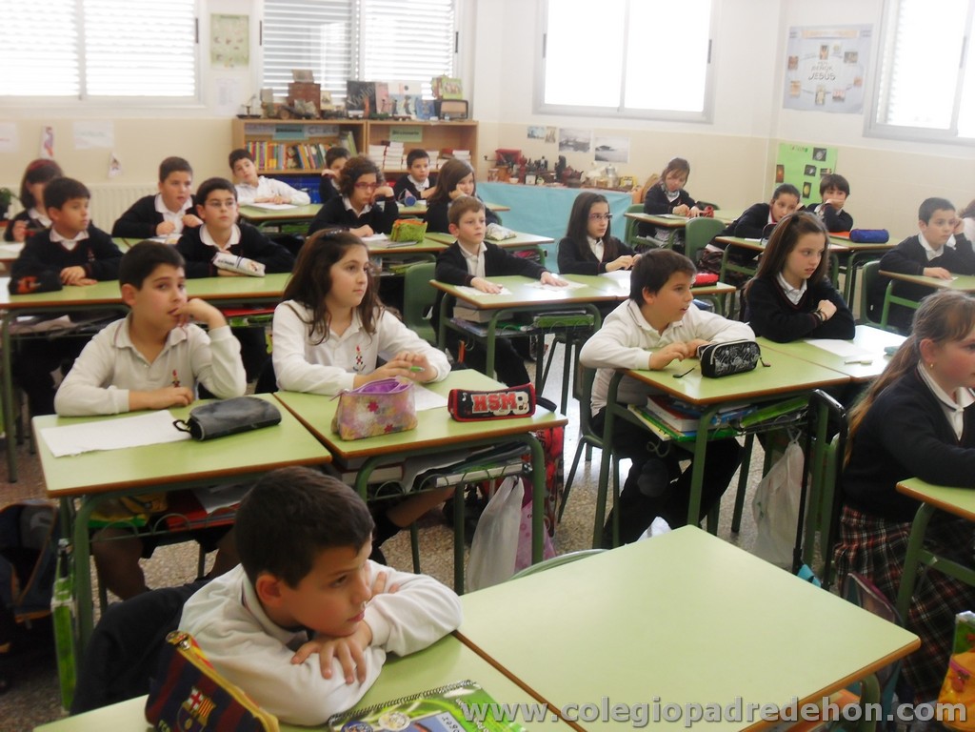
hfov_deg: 52.6
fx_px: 986
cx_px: 488
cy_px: 366
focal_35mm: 35
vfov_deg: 40.7
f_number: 2.8
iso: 160
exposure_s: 1/45
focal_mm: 6.2
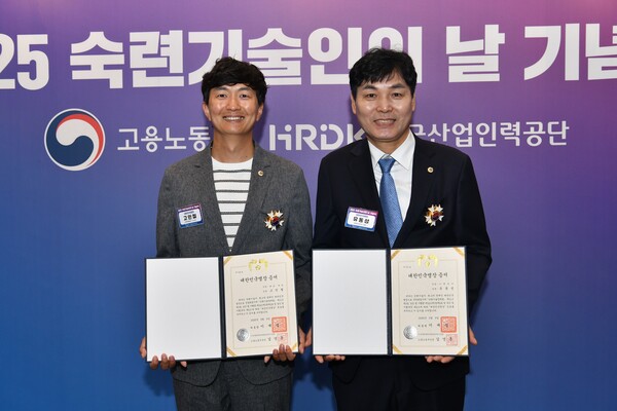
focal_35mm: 45
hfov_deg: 43.6
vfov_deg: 29.9
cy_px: 206
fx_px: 771
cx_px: 308
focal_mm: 45
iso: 1250
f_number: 7.1
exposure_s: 1/160
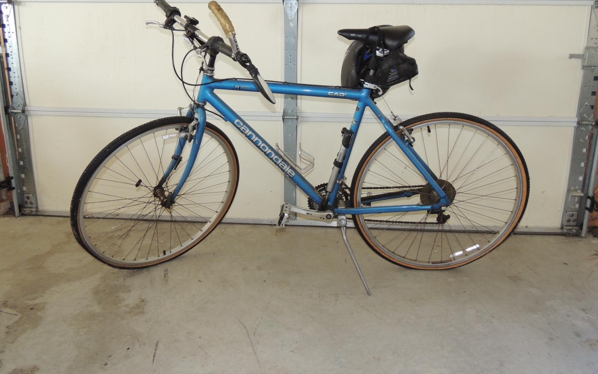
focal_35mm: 32
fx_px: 522
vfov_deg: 39.3
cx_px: 299
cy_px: 154
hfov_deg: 59.7
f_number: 3.1
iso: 360
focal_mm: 5.3
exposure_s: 1/40
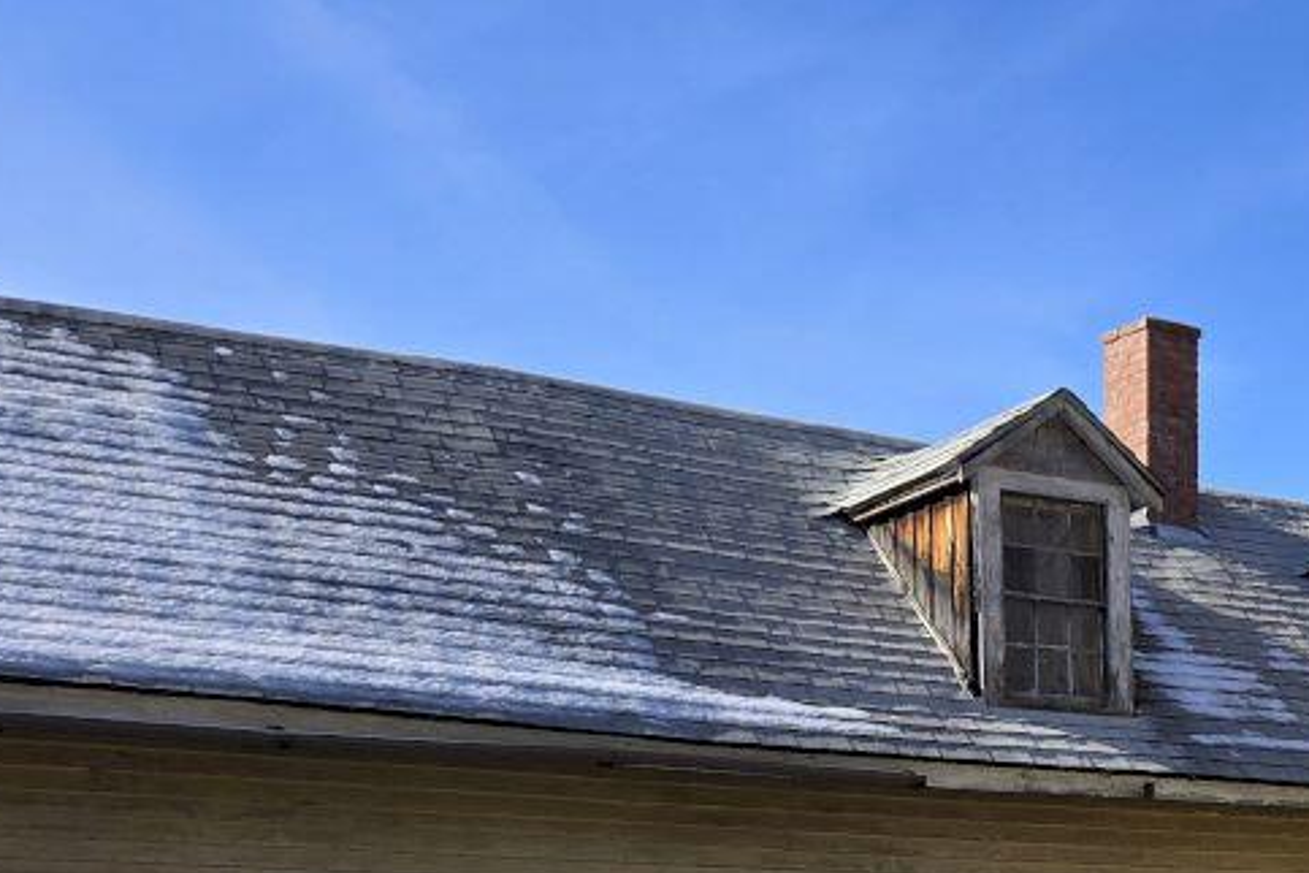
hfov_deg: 28.5
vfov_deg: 19.3
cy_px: 1090
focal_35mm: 66
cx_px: 1332
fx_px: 2400
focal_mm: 5.4
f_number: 1.8
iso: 25
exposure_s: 1/1189
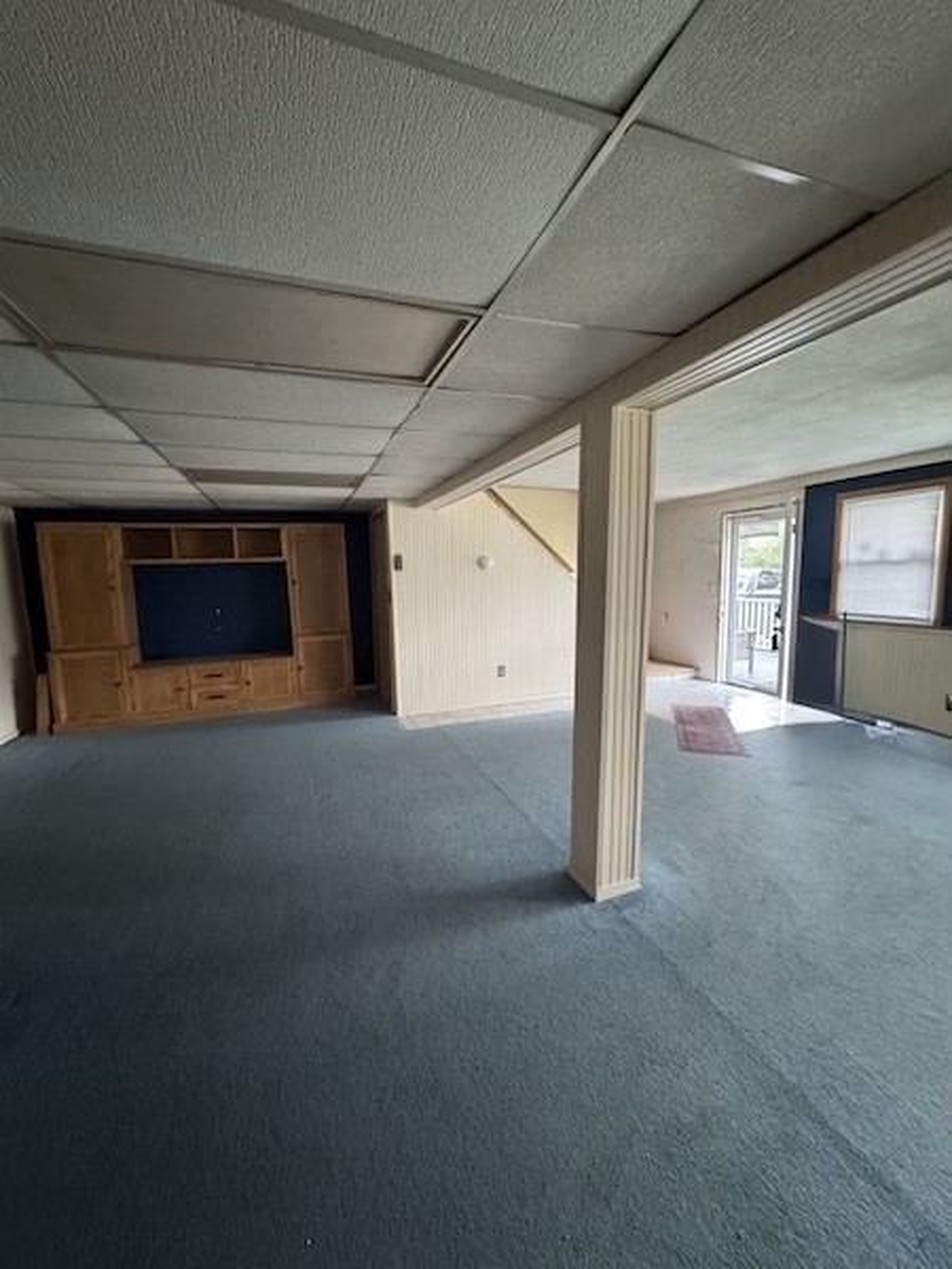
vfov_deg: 102.1
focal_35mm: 14
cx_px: 476
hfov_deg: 85.7
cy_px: 634
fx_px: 513
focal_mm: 2.22
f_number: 2.2
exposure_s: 1/60
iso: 800
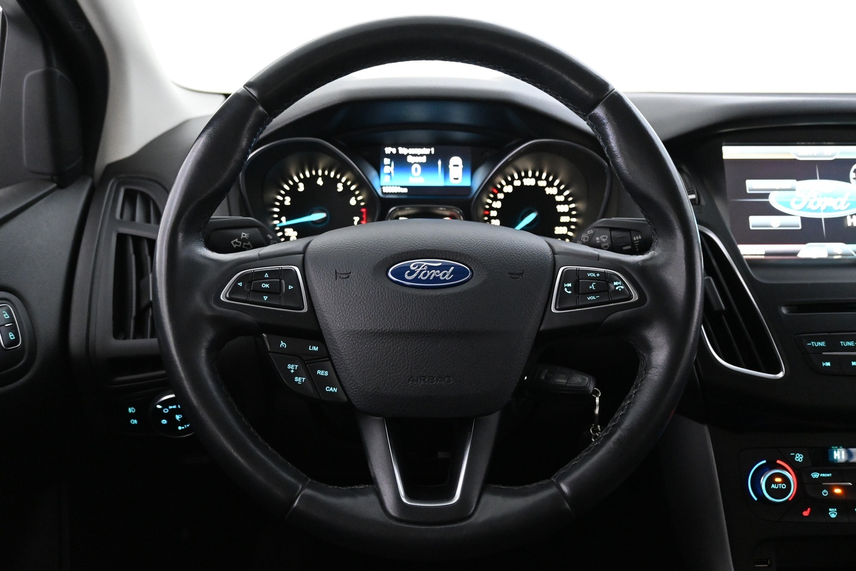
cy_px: 286
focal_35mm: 32
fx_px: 767
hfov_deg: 58.3
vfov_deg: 40.8
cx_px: 428
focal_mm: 21.5
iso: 4500
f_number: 4
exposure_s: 1/30
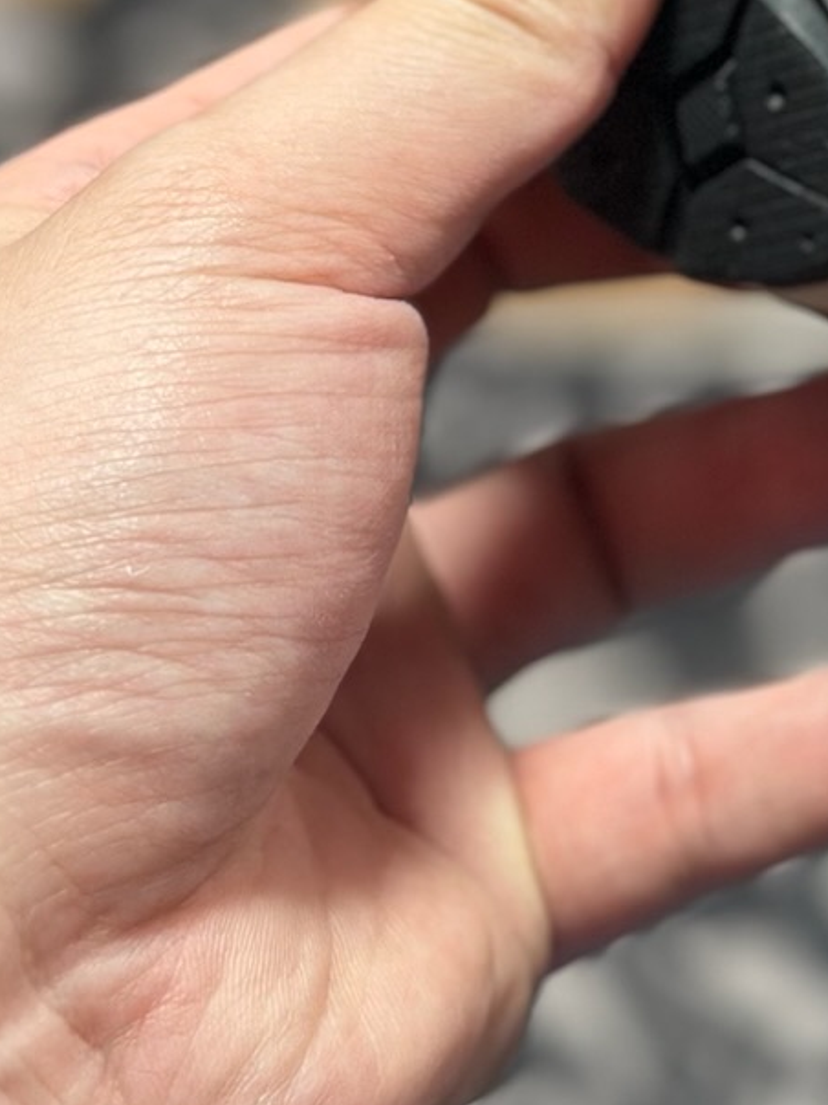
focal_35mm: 163
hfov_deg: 8.9
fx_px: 5200
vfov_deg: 12.0
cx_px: 1222
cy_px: -48
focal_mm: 6.86
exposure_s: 1/282
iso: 80
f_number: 1.78
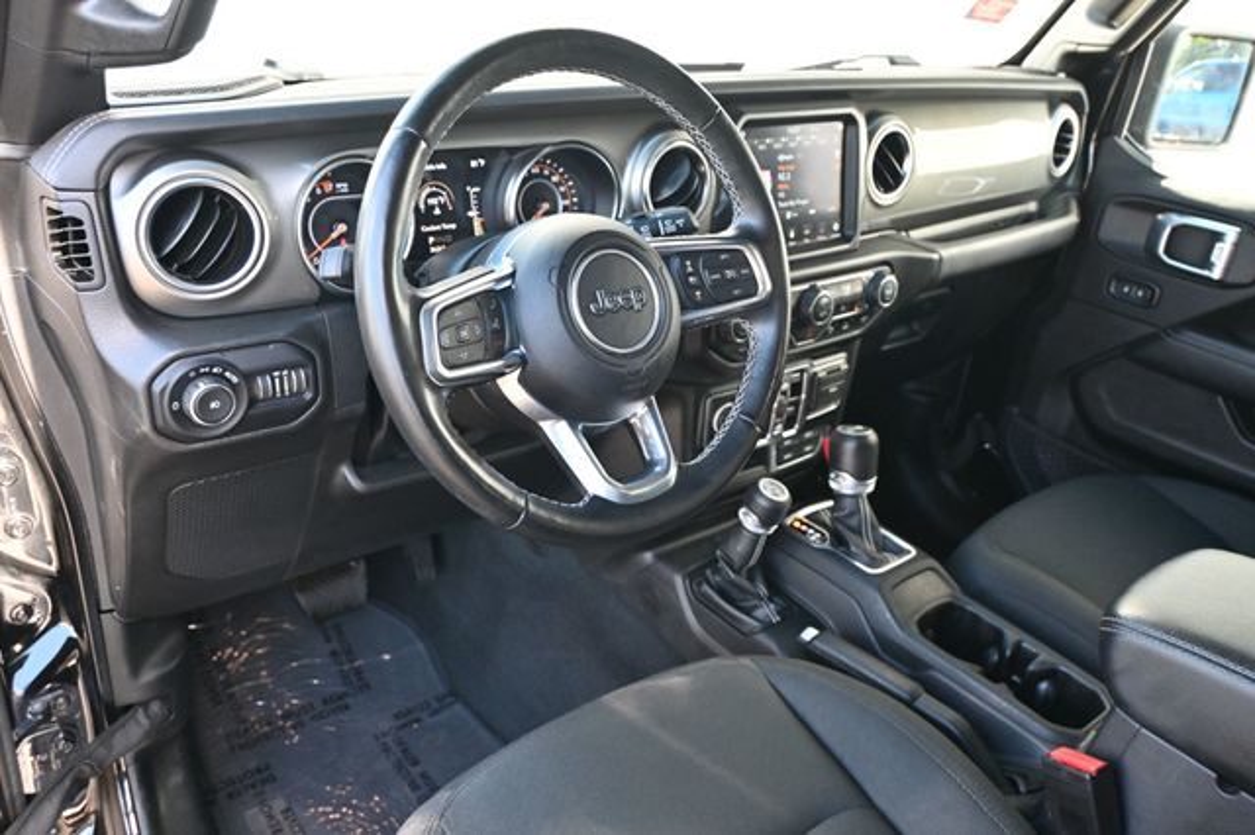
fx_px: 1019
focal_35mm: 29
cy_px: 418
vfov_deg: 44.6
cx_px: 628
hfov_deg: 63.2
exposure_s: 1/125
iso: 800
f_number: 3.8
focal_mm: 19.5
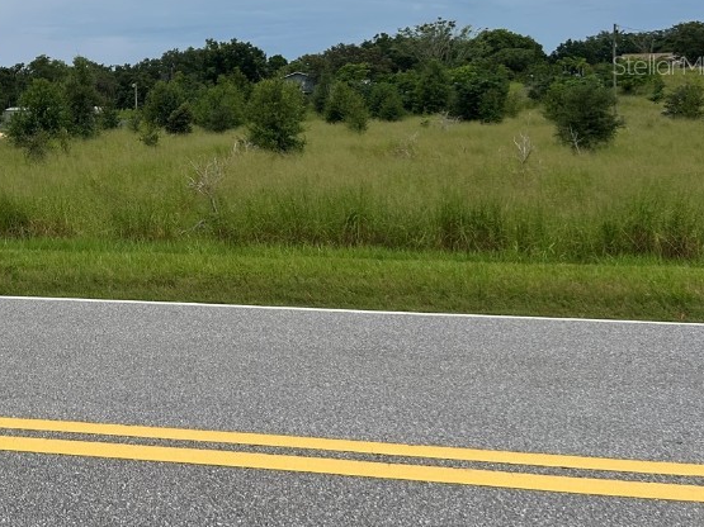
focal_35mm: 48
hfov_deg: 37.3
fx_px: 976
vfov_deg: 29.2
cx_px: 82
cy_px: 65
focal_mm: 5.7
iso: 50
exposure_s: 1/763
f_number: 1.5
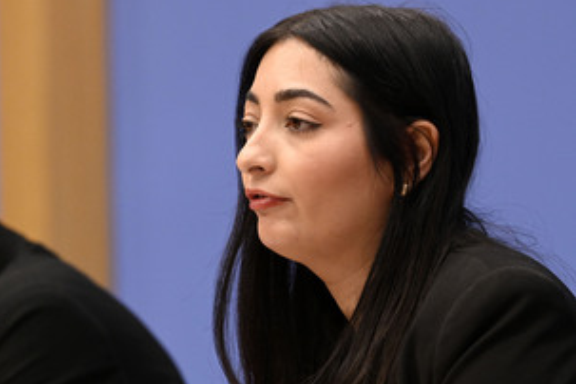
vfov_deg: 5.4
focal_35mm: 253
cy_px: 188
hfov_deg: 8.1
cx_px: 149
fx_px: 4048
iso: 5000
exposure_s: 1/640
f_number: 5
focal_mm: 170
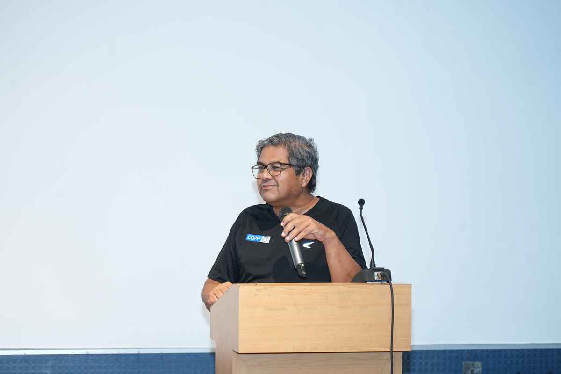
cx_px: 280
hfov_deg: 19.5
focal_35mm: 105
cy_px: 187
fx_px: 1636
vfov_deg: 13.0
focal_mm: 105
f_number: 4
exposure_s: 1/100
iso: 2000
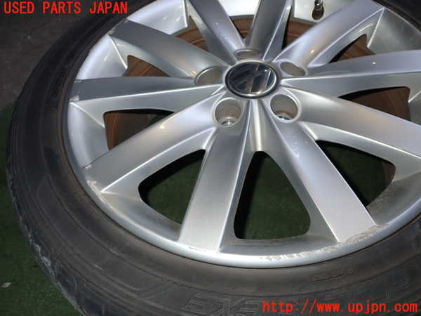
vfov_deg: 46.8
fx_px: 365
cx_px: 210
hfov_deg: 60.0
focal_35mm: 30
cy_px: 158
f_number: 6.3
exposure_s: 1/30
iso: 125
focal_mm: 5.4
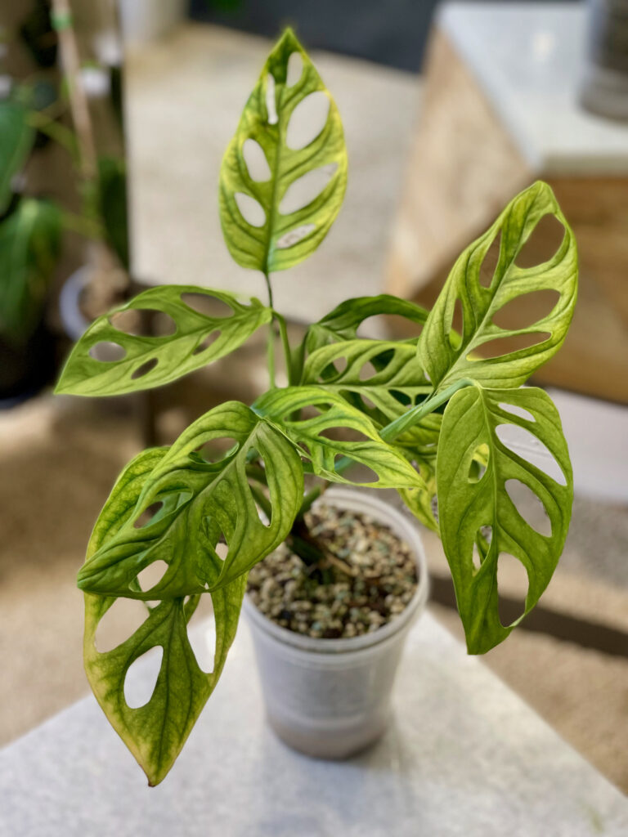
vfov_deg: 30.3
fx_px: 1548
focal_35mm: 64
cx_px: 314
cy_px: 418
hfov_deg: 22.9
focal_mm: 7.5
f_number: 2.2
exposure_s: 1/120
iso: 200
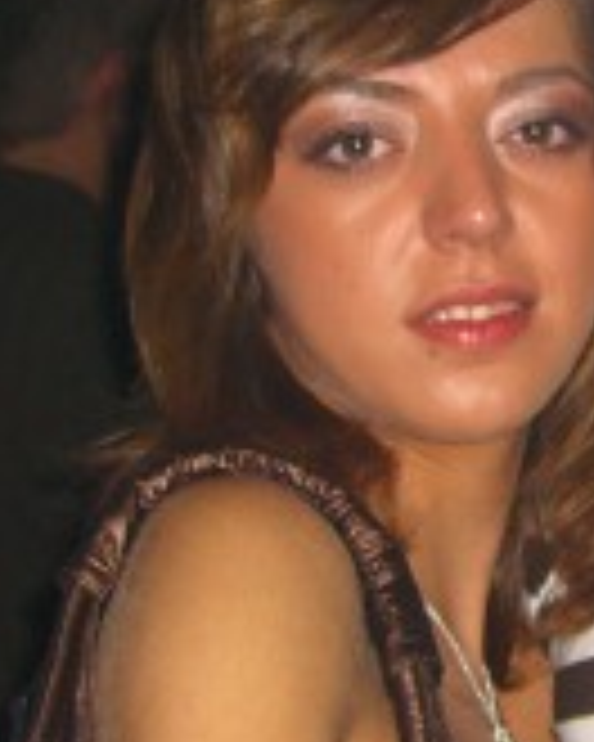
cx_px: 693
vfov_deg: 14.3
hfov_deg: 11.2
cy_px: 414
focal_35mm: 135
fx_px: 2967
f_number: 2.8
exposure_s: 1/60
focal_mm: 7.9
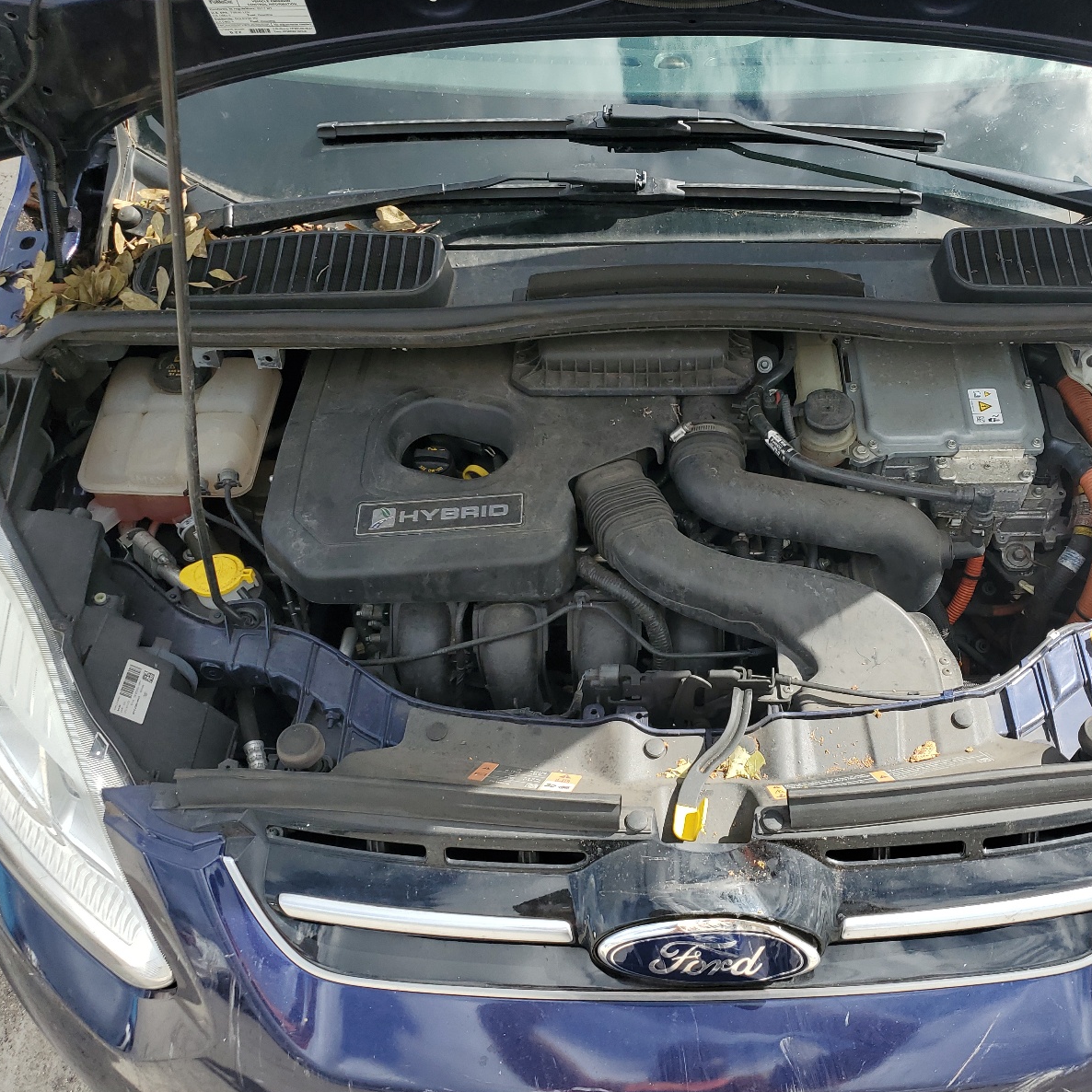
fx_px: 1106
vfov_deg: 52.5
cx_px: 714
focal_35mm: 31
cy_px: 544
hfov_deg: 51.7
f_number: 1.5
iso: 50
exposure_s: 1/1429
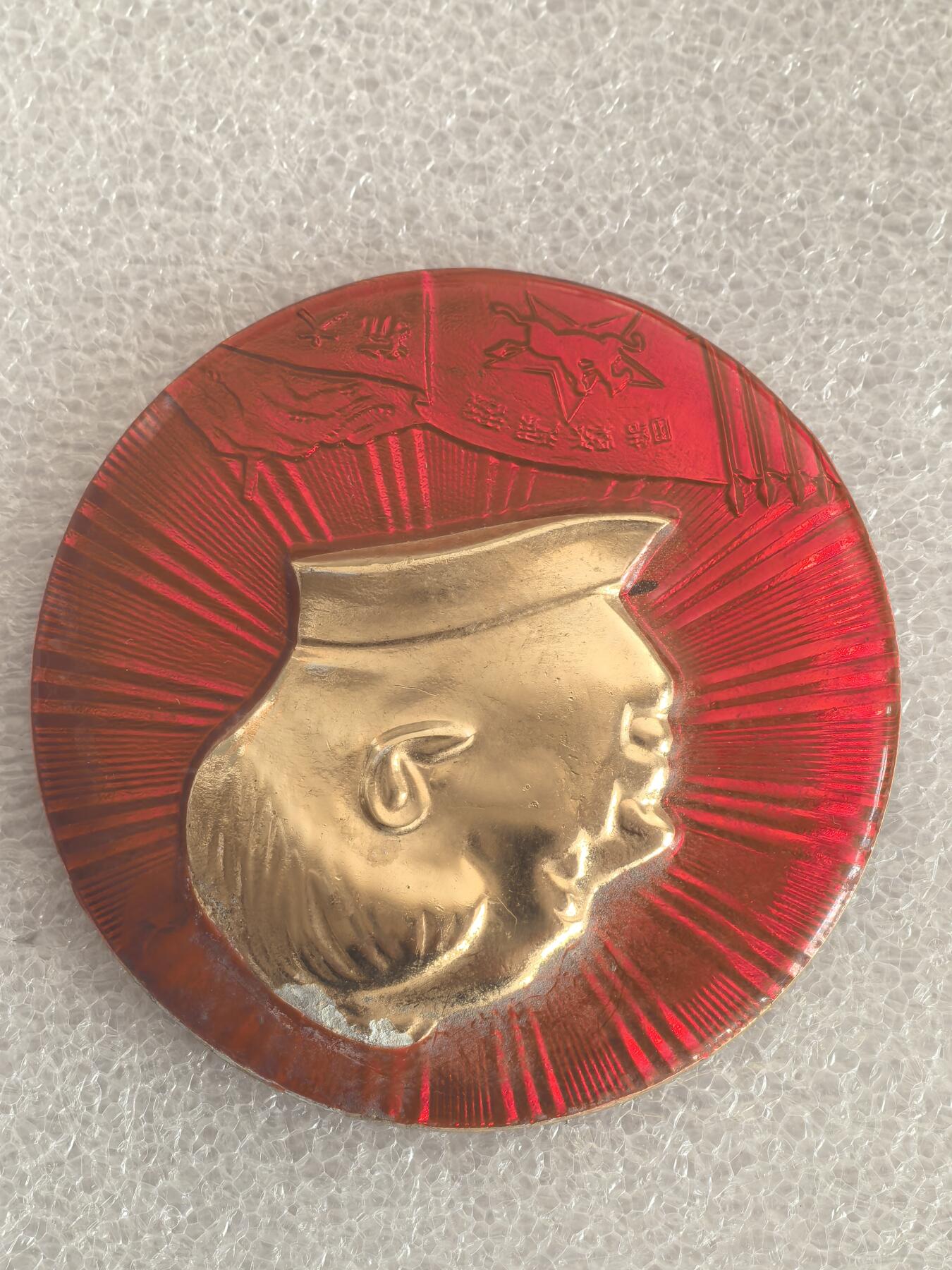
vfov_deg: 16.0
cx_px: 476
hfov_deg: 12.0
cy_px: 635
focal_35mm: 123
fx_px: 4510
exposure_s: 1/50
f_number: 3
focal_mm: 14.6
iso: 200
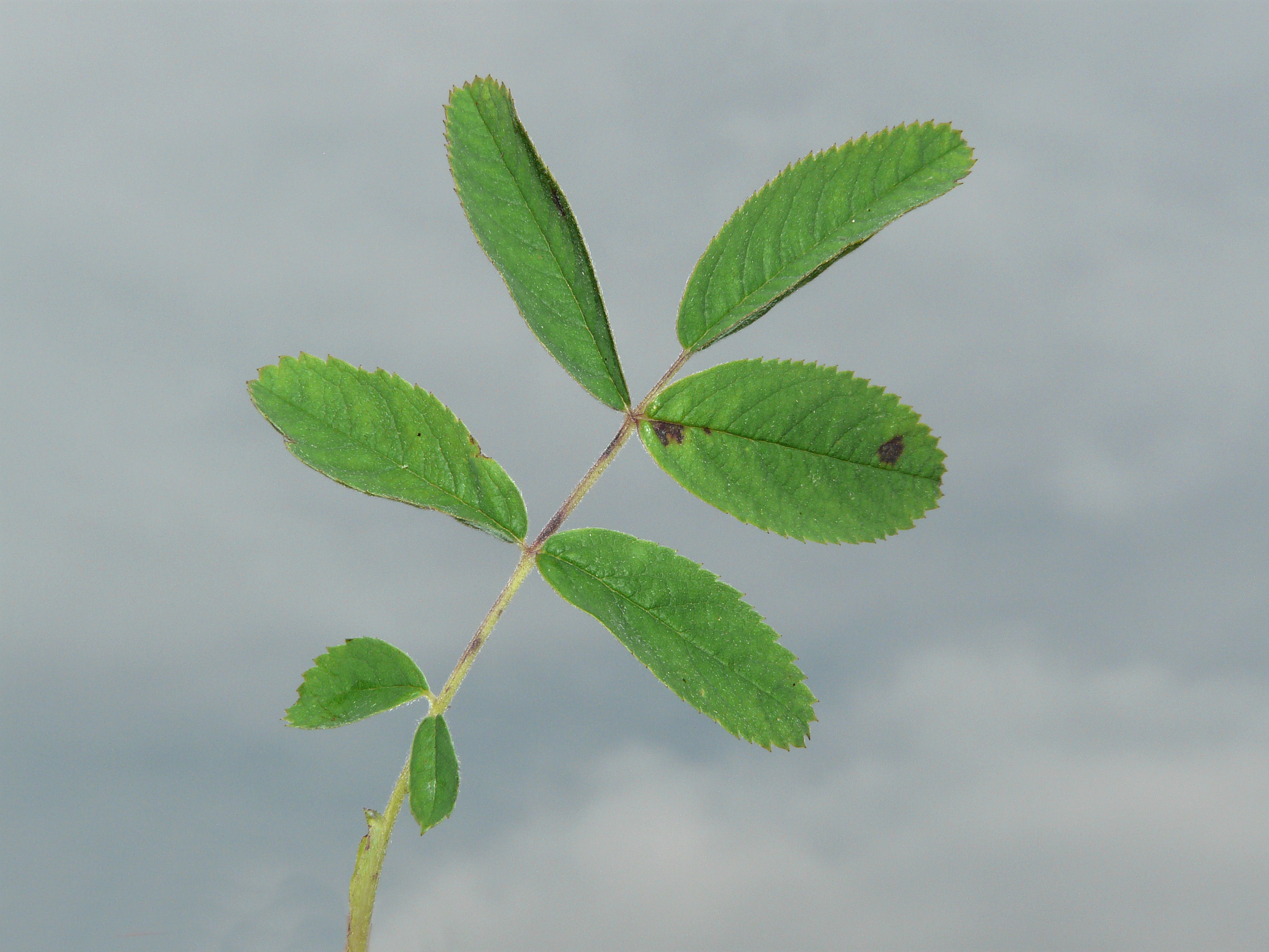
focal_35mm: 66
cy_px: 476
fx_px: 2420
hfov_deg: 29.4
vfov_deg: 22.3
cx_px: 634
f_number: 7.1
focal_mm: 10.8
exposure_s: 1/500
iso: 100
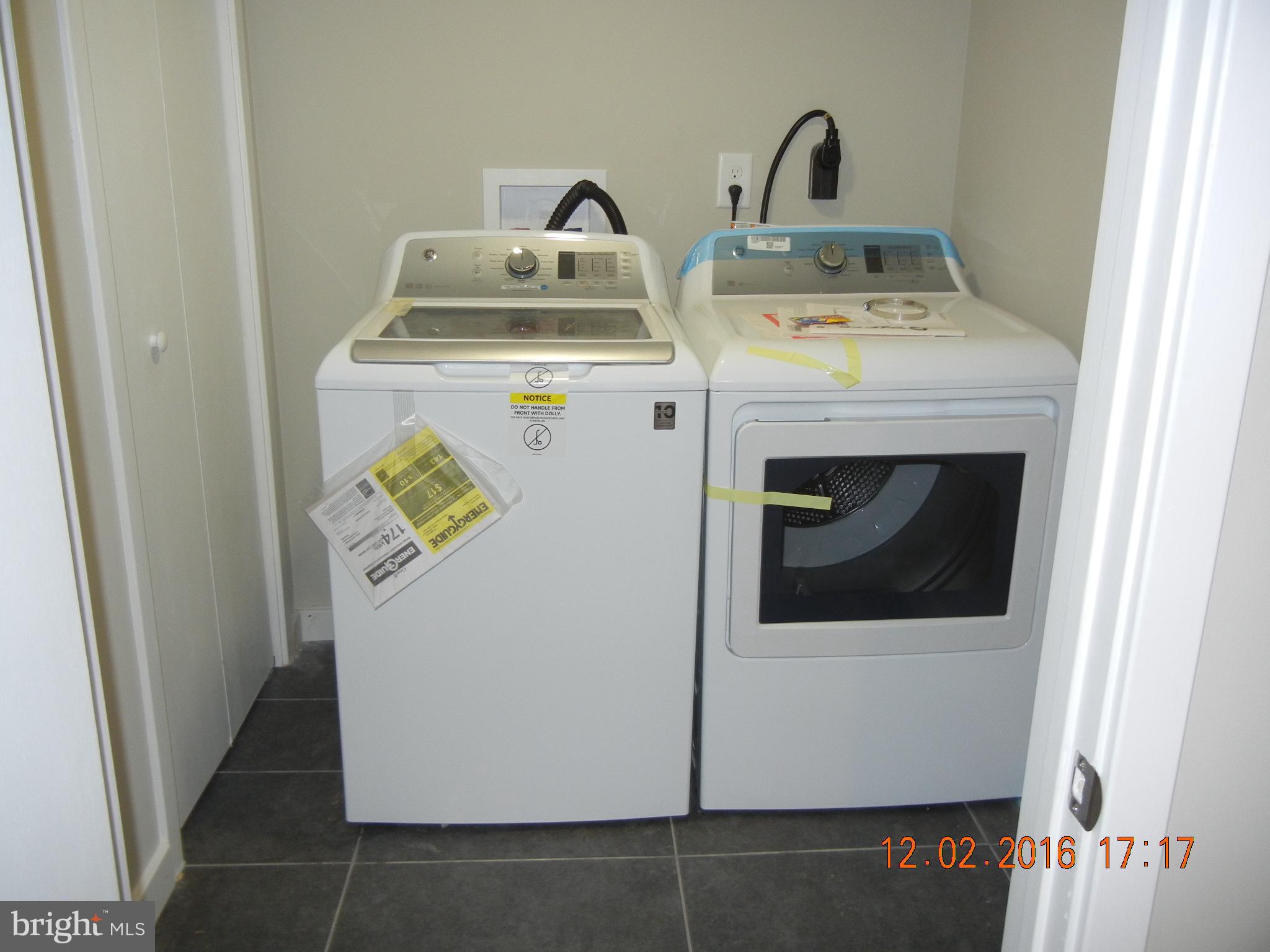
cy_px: 476
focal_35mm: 30
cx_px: 635
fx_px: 1101
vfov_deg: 46.8
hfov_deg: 60.0
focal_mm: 5.4
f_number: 3.5
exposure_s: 1/30
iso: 200
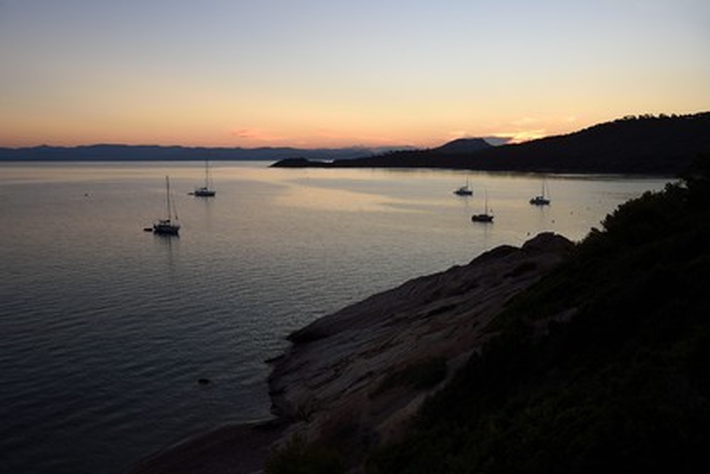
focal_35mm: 32
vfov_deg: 41.1
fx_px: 631
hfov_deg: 58.7
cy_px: 237
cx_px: 355
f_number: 8
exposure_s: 1/125
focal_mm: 32
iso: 400
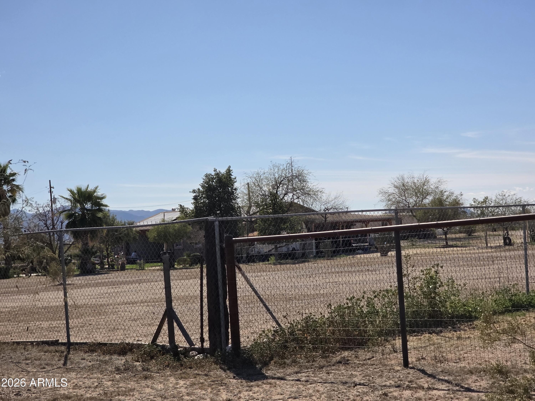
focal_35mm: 69
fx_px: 1066
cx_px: 268
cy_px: 200
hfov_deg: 28.2
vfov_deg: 21.3
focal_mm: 7.9
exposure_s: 1/3790
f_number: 2.4
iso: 50
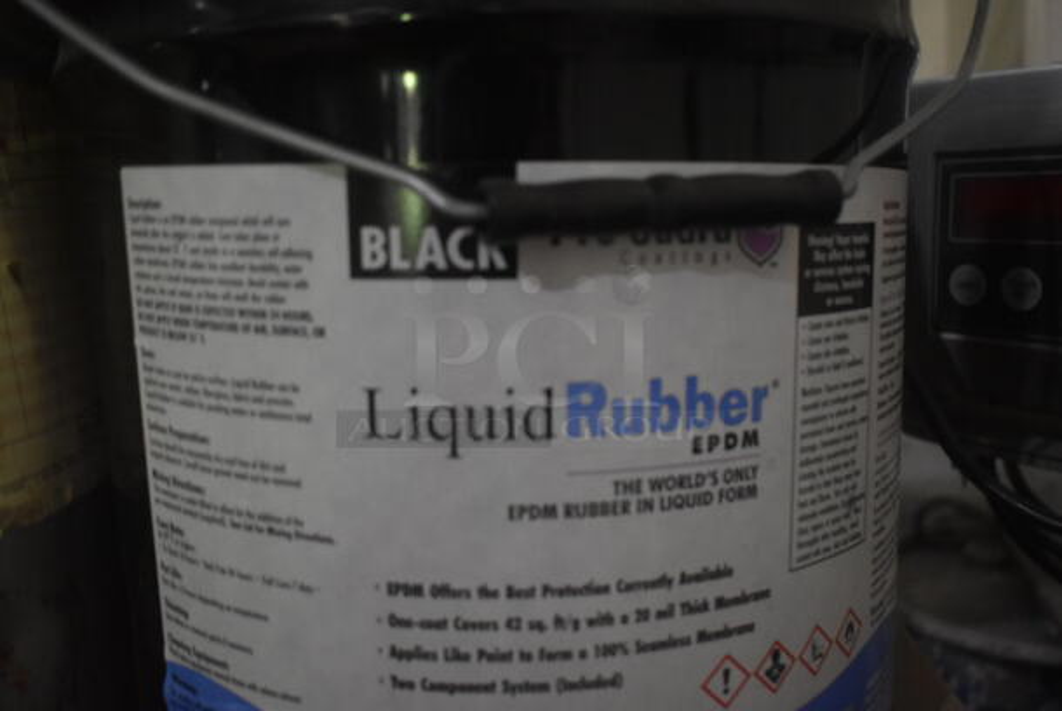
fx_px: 974
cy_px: 356
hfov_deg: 57.2
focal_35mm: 33
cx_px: 531
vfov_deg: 40.1
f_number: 3.8
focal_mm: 22
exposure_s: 1/30
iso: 3200
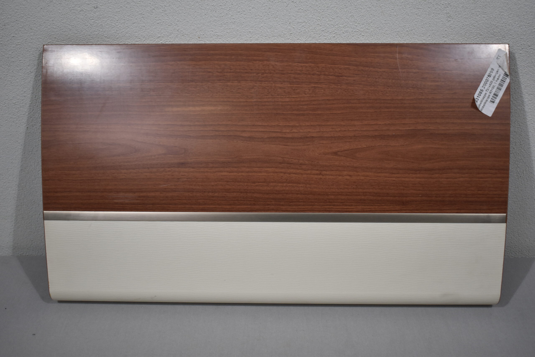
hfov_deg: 45.0
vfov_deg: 30.9
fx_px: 646
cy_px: 178
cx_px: 268
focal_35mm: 44
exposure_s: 1/250
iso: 450
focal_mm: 29
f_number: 4.2
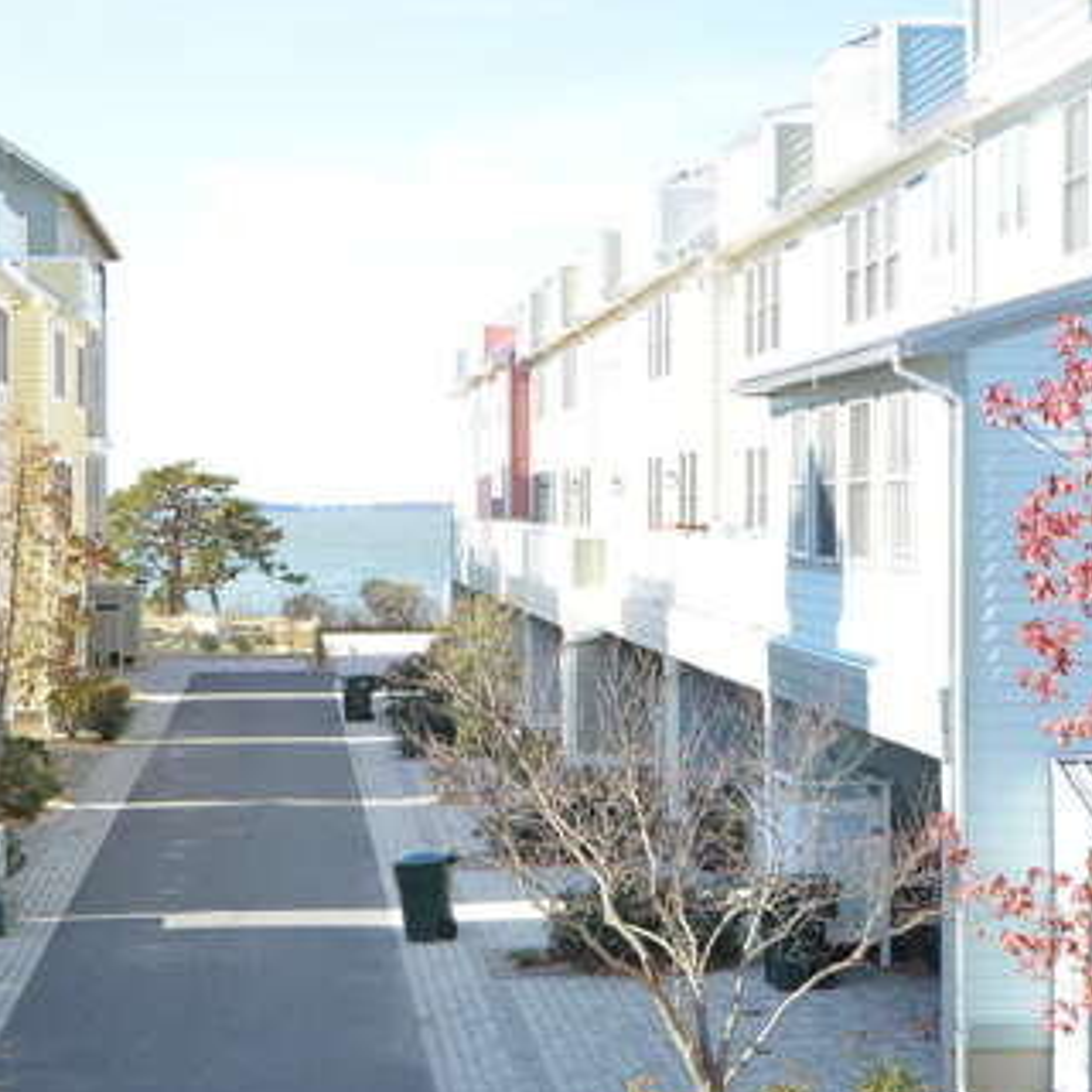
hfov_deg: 28.0
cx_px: 399
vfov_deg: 28.2
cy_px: 539
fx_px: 2177
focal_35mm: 61
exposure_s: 1/100
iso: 100
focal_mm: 20
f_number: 5.6
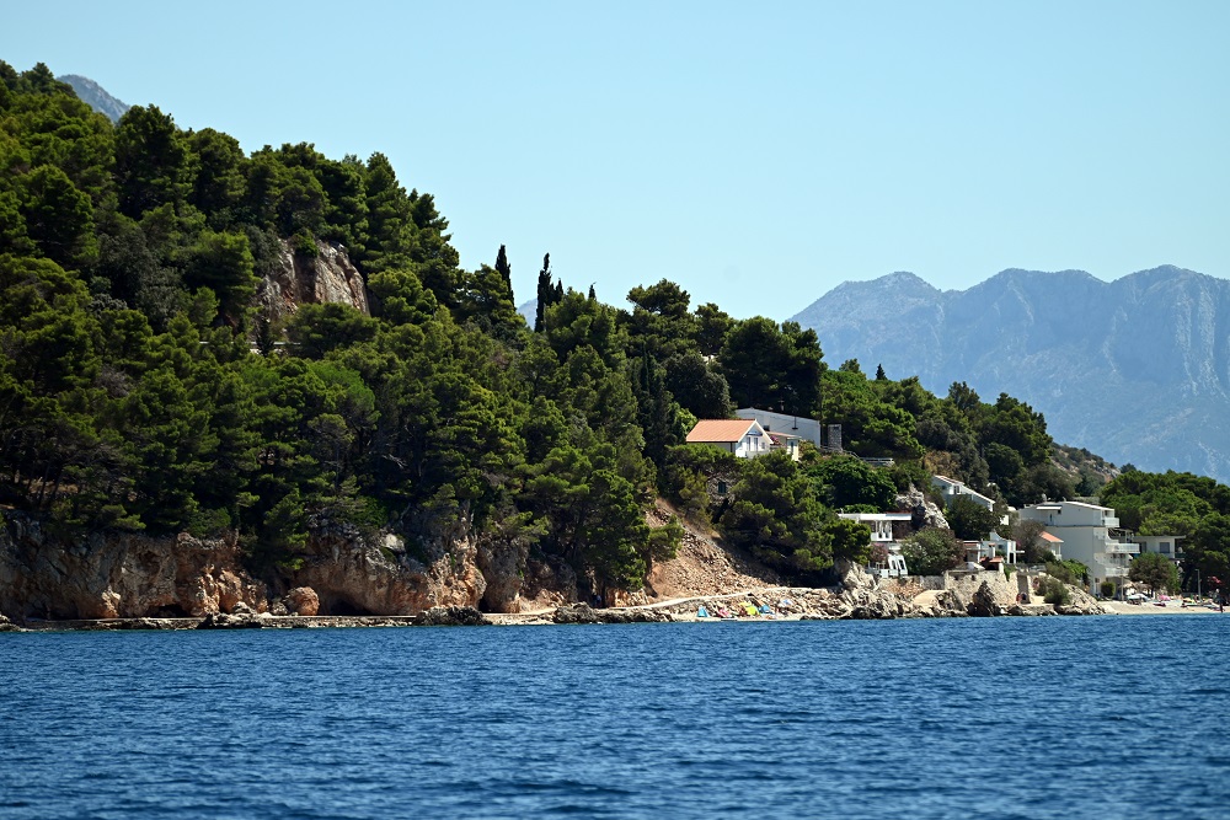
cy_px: 410
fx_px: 8542
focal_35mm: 250
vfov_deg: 5.5
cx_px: 615
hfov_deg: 8.2
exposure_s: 1/640
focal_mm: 250
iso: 100
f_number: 5.6
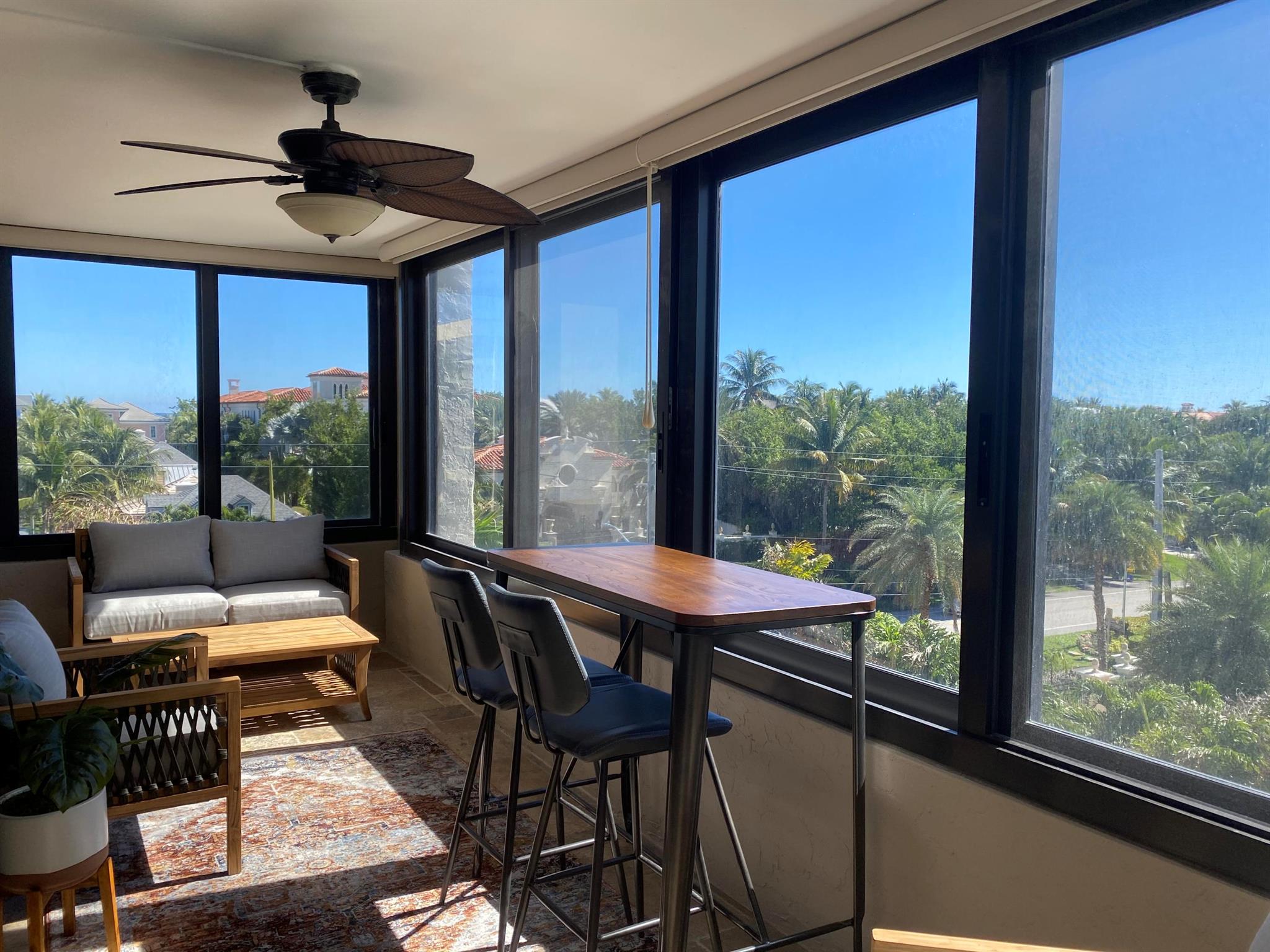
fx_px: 954
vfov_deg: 53.1
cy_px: 476
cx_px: 635
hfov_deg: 67.3
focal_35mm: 26
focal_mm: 4.25
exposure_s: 1/539
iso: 32
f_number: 1.8
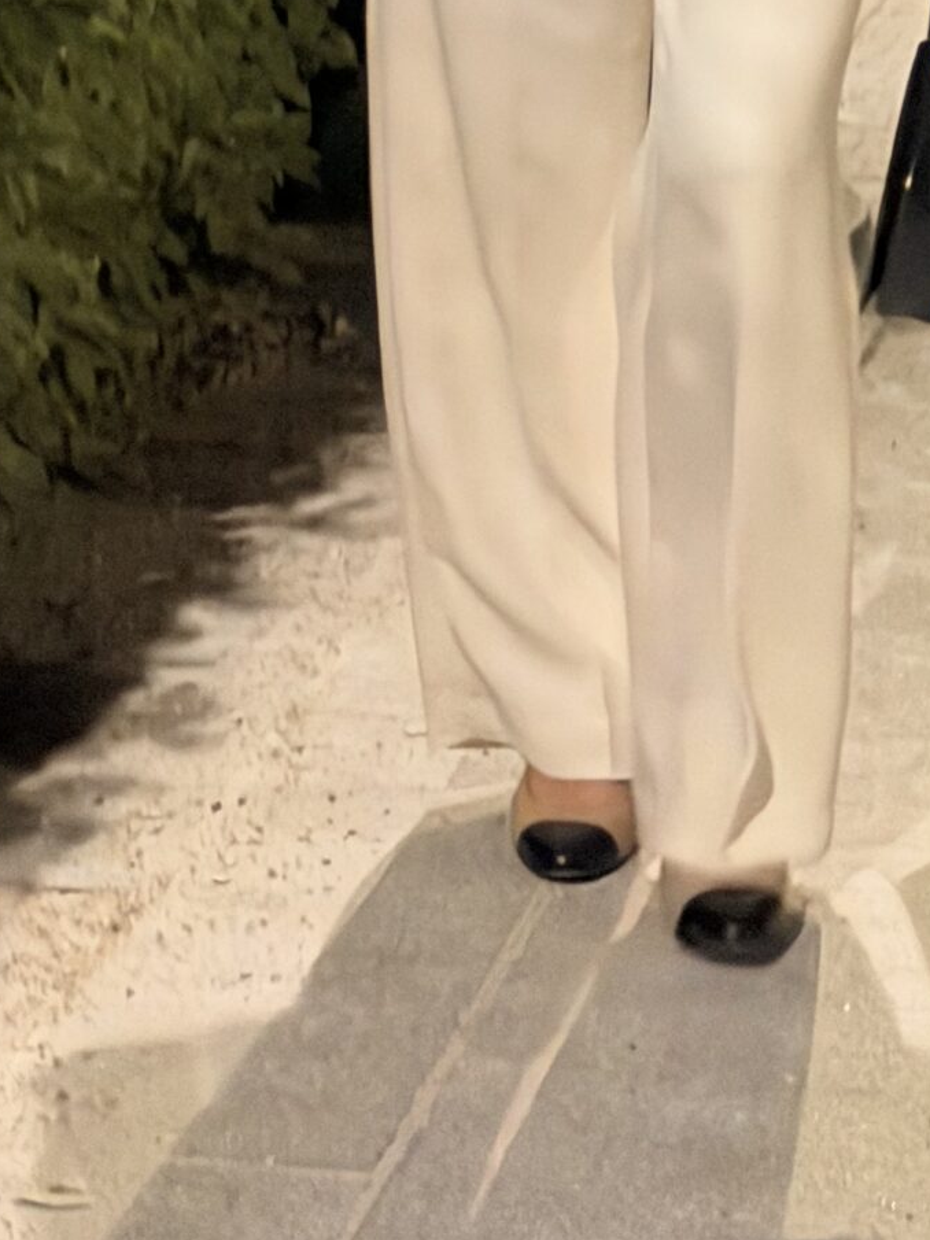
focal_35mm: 136
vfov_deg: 14.0
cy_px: -292
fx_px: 4872
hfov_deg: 10.9
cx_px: 551
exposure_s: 1/30
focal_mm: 6.76
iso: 800
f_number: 1.78
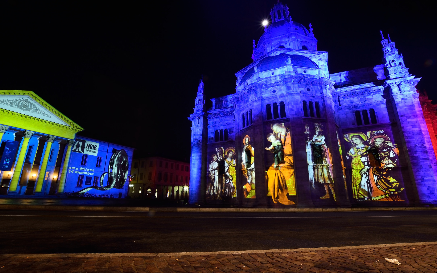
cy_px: 136
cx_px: 225
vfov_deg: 71.3
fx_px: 191
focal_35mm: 16
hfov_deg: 97.8
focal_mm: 10
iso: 100
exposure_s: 30
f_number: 16
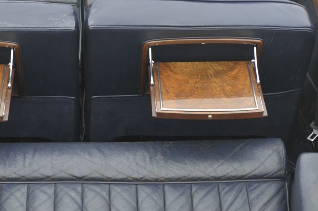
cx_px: 87
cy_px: 35
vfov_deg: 11.1
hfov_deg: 16.6
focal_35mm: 123
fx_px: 1086
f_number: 4.5
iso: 400
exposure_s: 1/125
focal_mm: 62
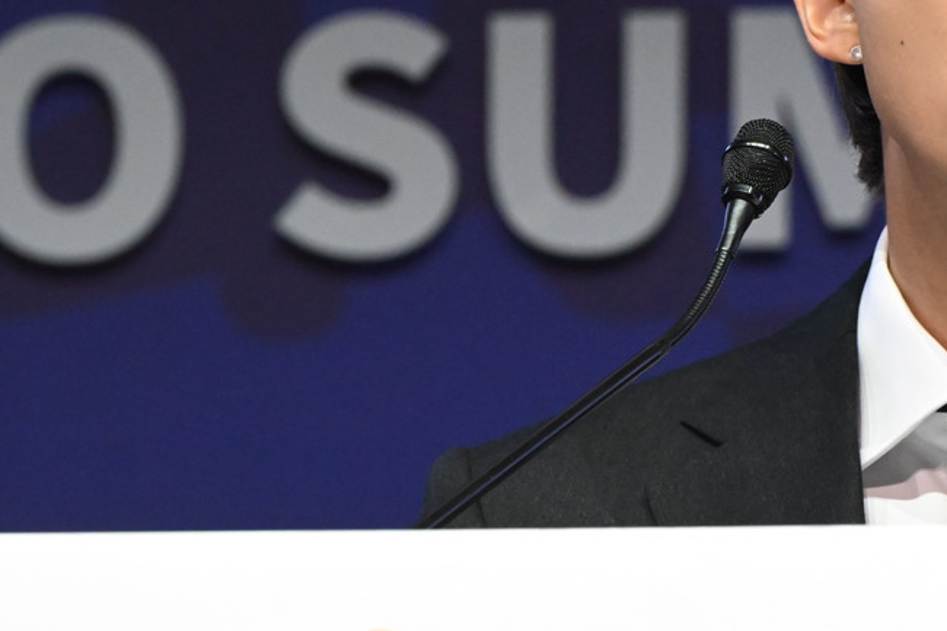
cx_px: 991
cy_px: 227
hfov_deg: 2.4
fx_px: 22668
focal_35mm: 862
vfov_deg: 1.6
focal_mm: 400
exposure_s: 1/160
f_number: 11
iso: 6400
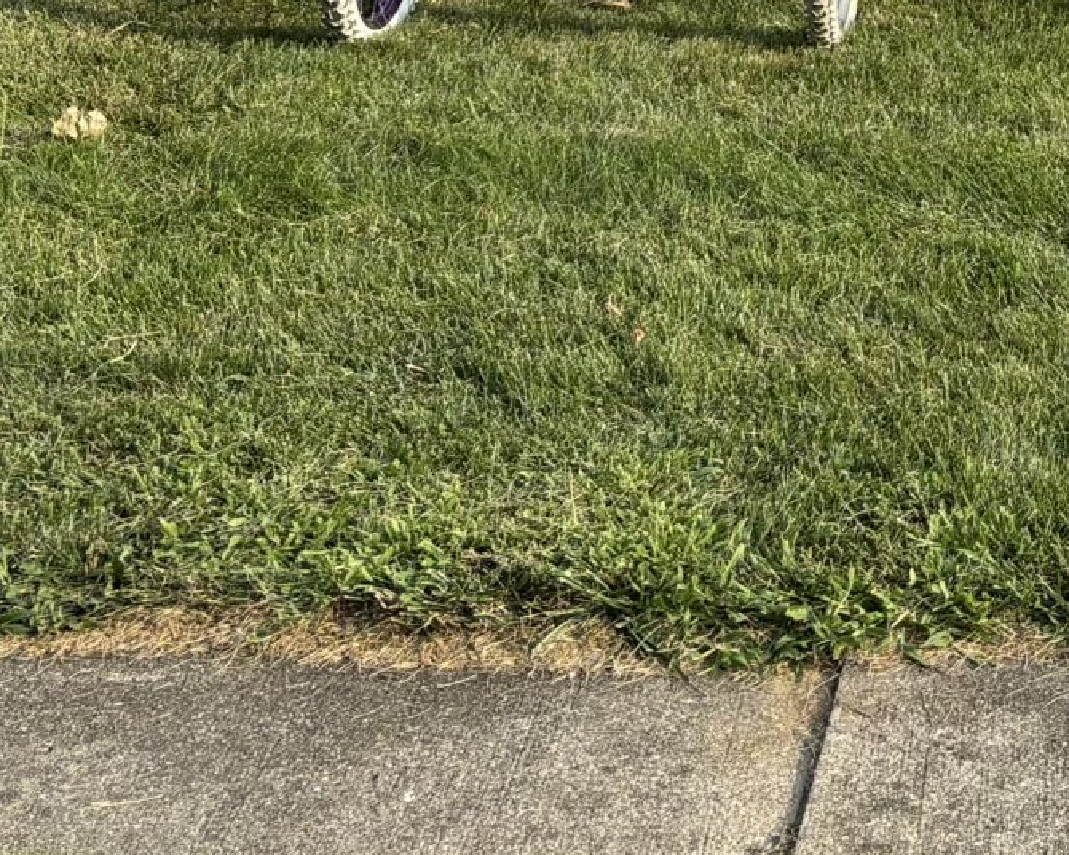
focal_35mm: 97
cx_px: 1170
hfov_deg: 19.0
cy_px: -451
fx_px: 3069
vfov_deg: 14.7
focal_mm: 5.96
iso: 50
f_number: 1.6
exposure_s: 1/1164
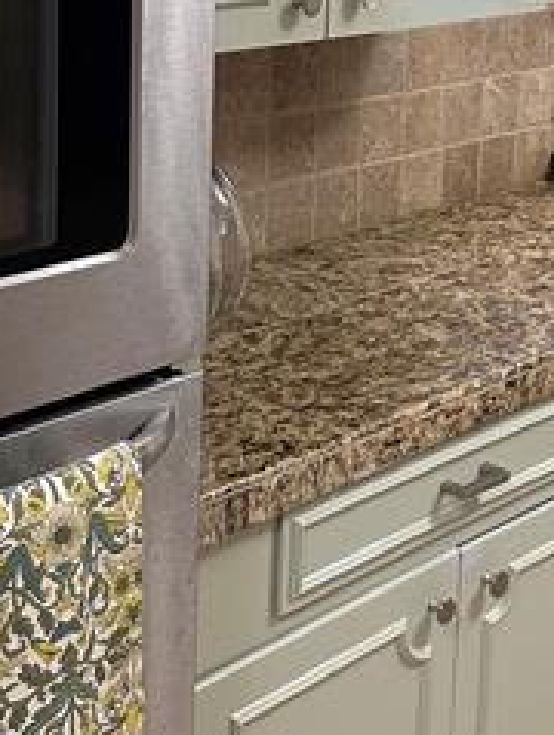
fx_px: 1639
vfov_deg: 24.7
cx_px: 339
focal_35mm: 77
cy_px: 92
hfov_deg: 19.2
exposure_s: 1/60
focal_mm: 6.86
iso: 320
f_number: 1.78
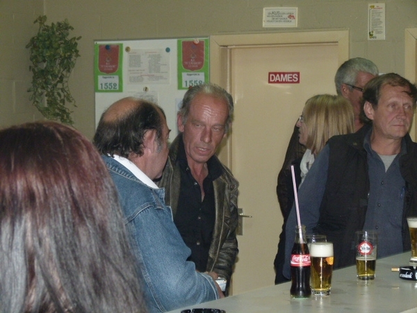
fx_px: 1217
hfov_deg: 19.4
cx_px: 208
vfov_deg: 14.6
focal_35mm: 101
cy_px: 156
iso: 320
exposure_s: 1/15
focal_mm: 18.2
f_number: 3.5
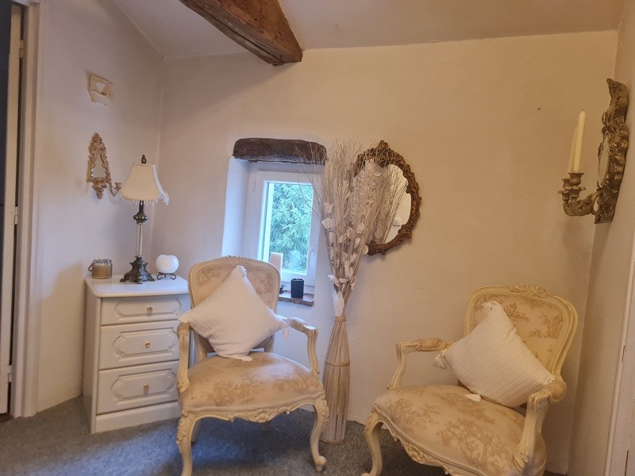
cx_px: 318
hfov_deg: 69.4
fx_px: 459
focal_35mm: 25
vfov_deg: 54.9
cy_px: 238
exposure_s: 1/50
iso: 500
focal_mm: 7
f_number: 1.8
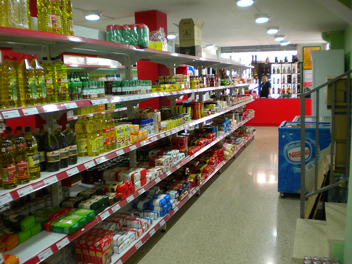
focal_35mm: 35
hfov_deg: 52.6
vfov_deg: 40.7
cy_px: 132
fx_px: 356
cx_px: 176
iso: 146
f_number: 3.1
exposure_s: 1/8.1
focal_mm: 6.3
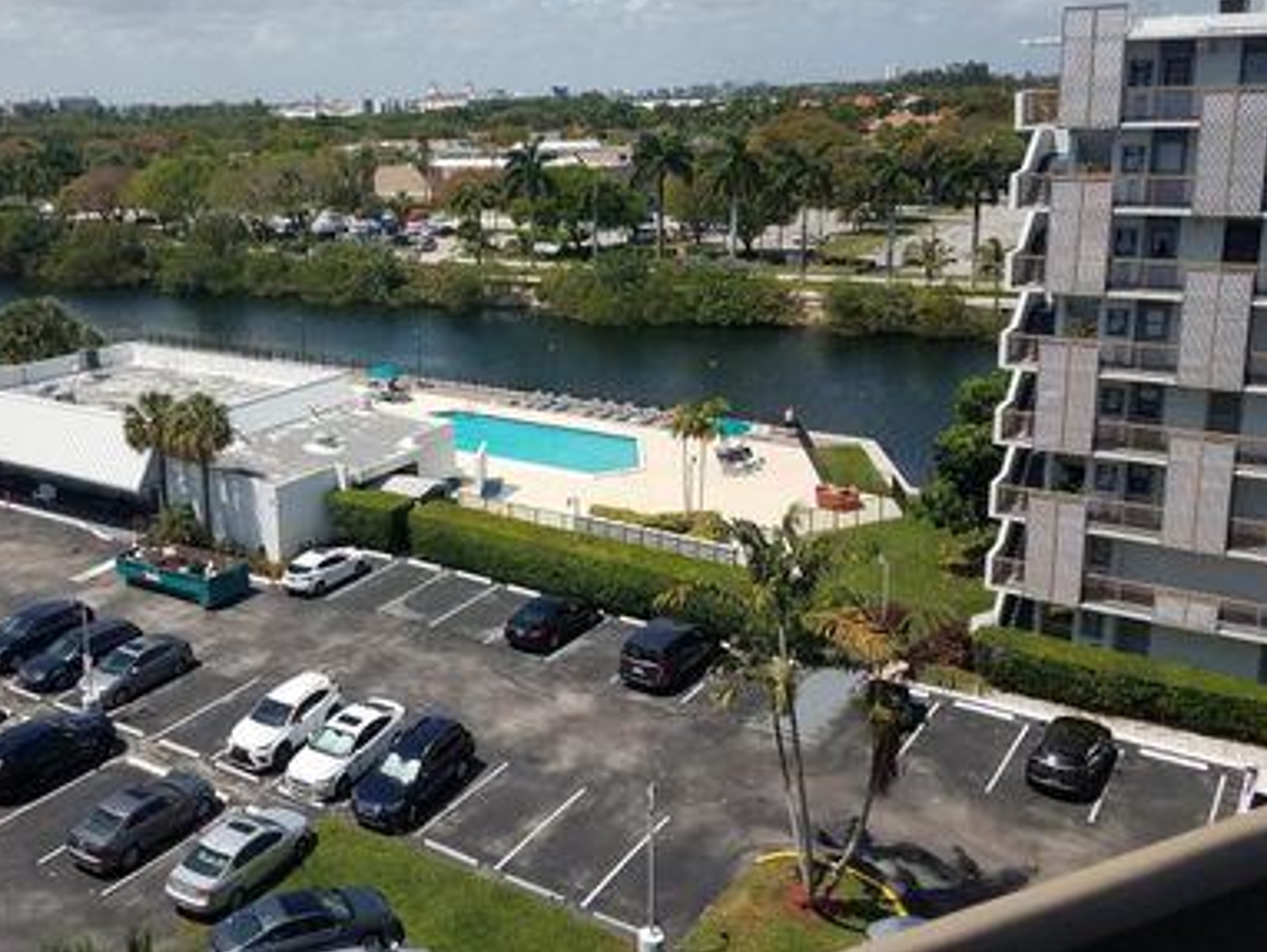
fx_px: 1245
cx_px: 441
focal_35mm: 34
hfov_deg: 53.1
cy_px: 337
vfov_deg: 41.4
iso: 40
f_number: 1.7
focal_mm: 4.2
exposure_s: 1/3256
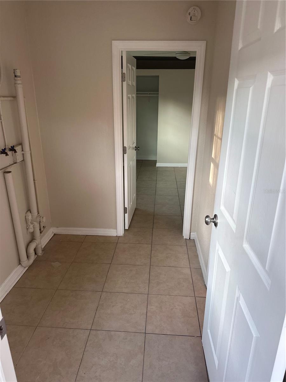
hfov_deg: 56.8
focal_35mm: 24
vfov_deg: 71.6
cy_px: 191
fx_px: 264
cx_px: 143
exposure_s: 1/120
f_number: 1.78
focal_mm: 6.86
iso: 200
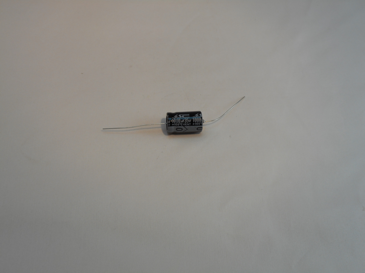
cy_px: 136
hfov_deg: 32.7
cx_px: 182
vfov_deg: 24.8
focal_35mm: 59
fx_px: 622
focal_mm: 10.5
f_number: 5.1
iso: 80
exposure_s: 1/30
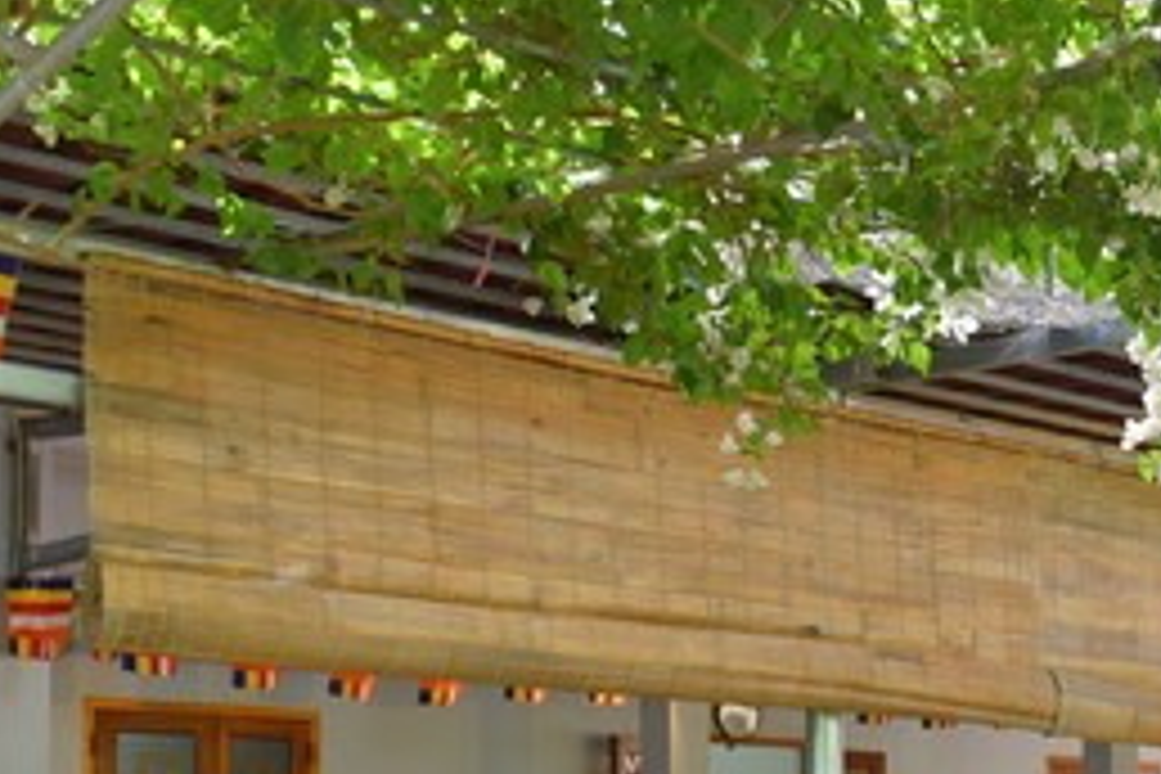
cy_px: 889
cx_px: 1233
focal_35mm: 78
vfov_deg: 16.8
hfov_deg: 24.5
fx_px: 2515
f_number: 3.5
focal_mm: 31
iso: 250
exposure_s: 1/160
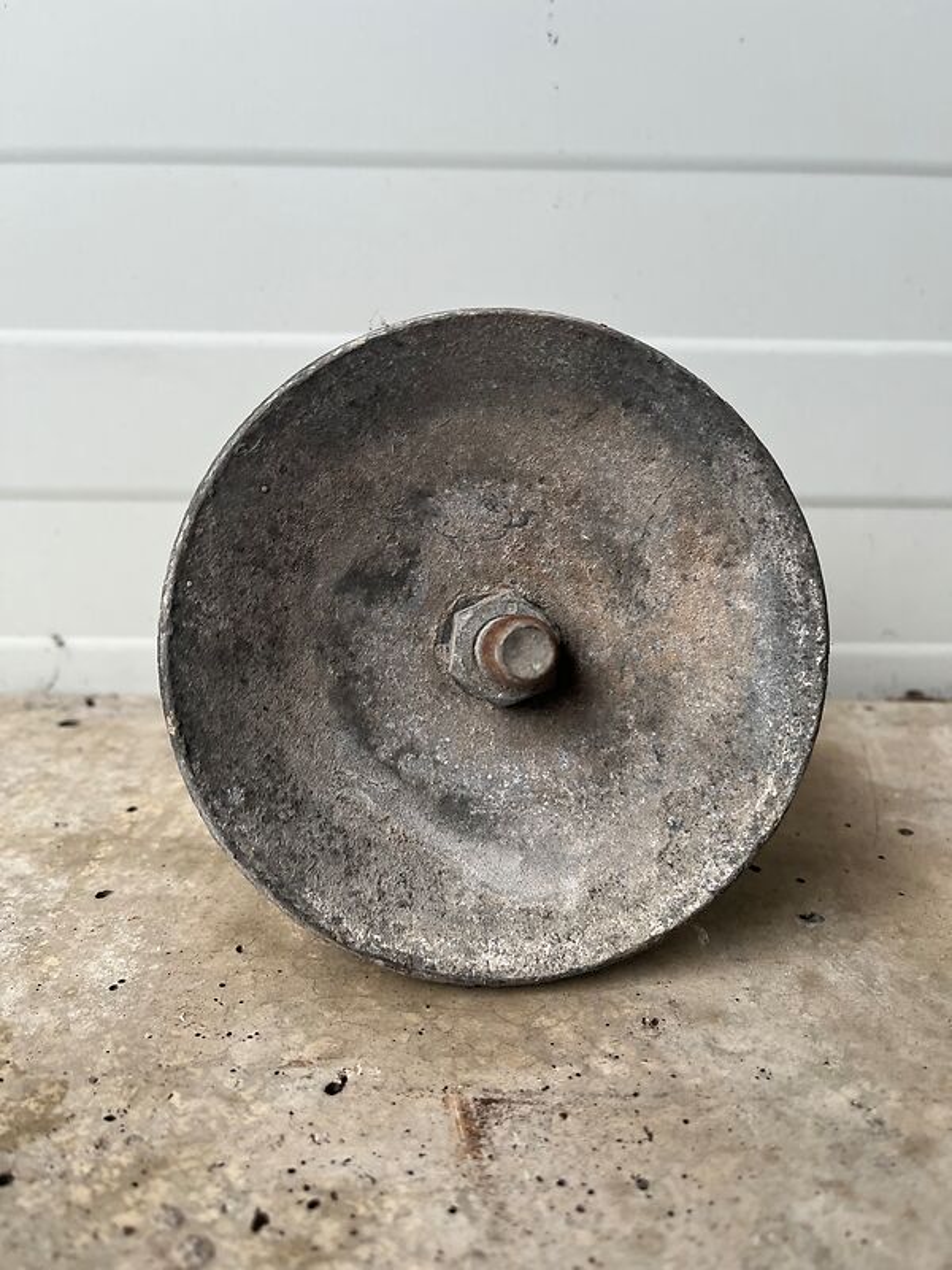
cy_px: 635
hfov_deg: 53.1
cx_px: 476
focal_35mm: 26
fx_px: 953
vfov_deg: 67.3
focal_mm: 5.1
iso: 64
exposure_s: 1/122
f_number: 1.6
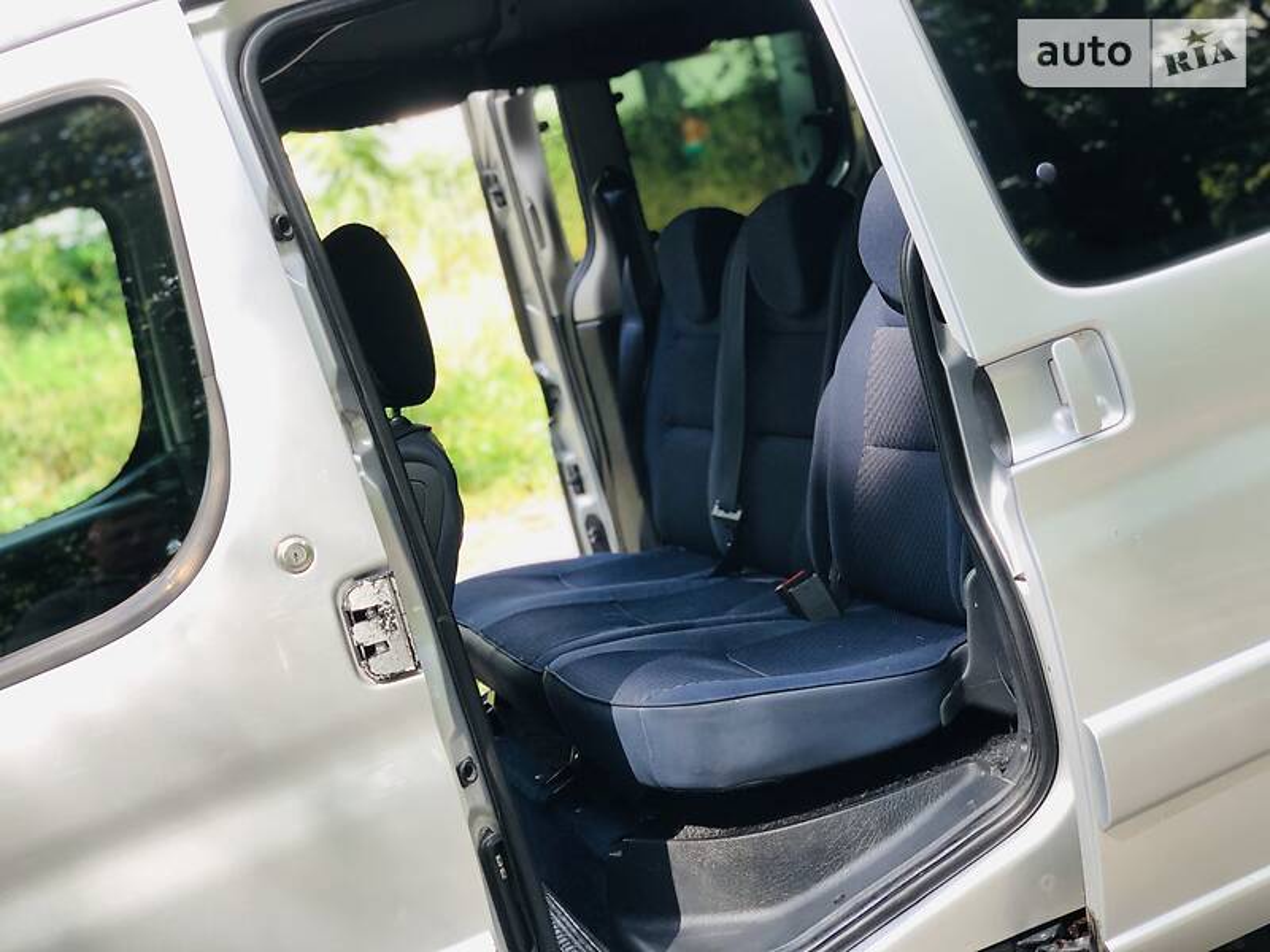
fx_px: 1908
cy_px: 476
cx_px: 635
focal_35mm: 52
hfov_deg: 36.8
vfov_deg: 28.0
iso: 25
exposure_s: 1/120
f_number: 2.4
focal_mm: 6
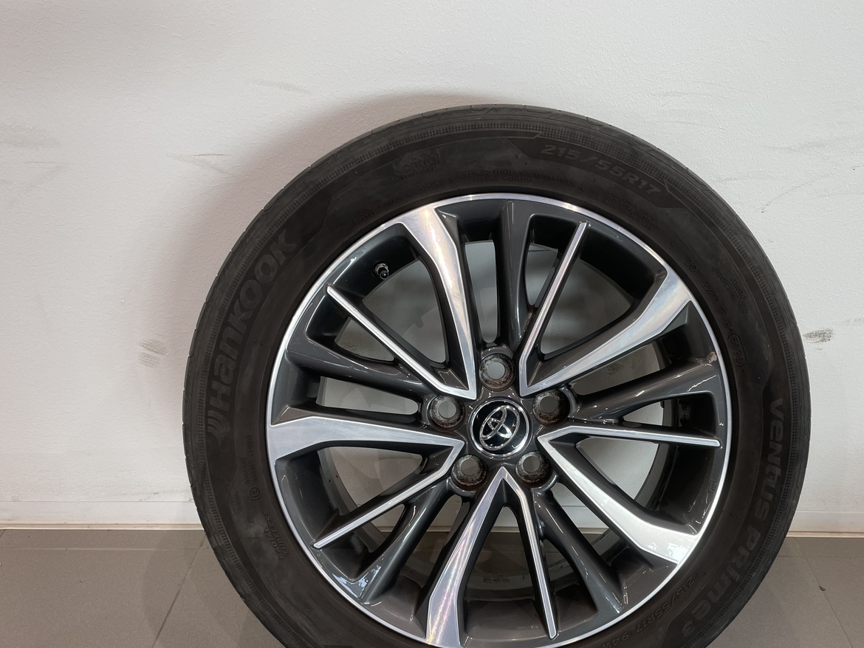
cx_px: 484
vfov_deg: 43.9
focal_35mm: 32
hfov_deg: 56.6
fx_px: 799
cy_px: 395
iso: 50
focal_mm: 4.2
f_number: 1.6
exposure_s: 1/121
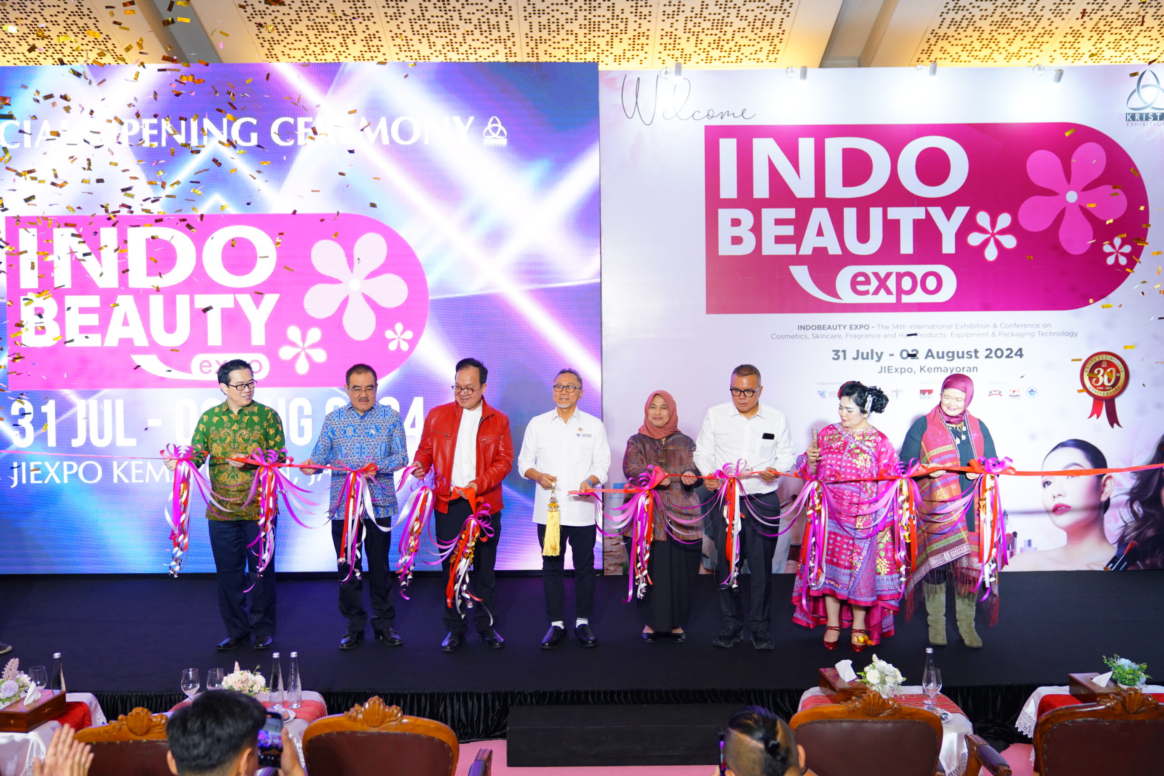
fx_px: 1002
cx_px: 582
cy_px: 388
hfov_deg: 60.3
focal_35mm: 31
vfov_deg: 42.3
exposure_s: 1/200
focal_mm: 31
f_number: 2.8
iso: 1600
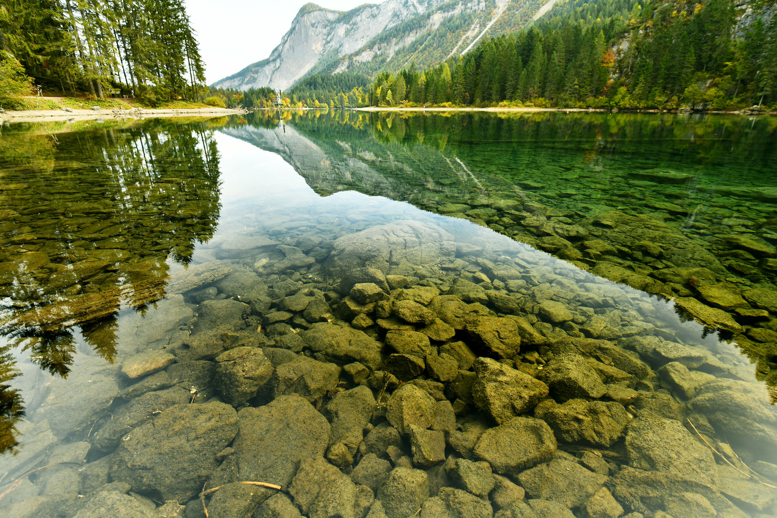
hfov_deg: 96.7
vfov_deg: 73.7
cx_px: 388
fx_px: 345
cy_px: 259
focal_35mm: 16
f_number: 9
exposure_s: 1/20
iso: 100
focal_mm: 16
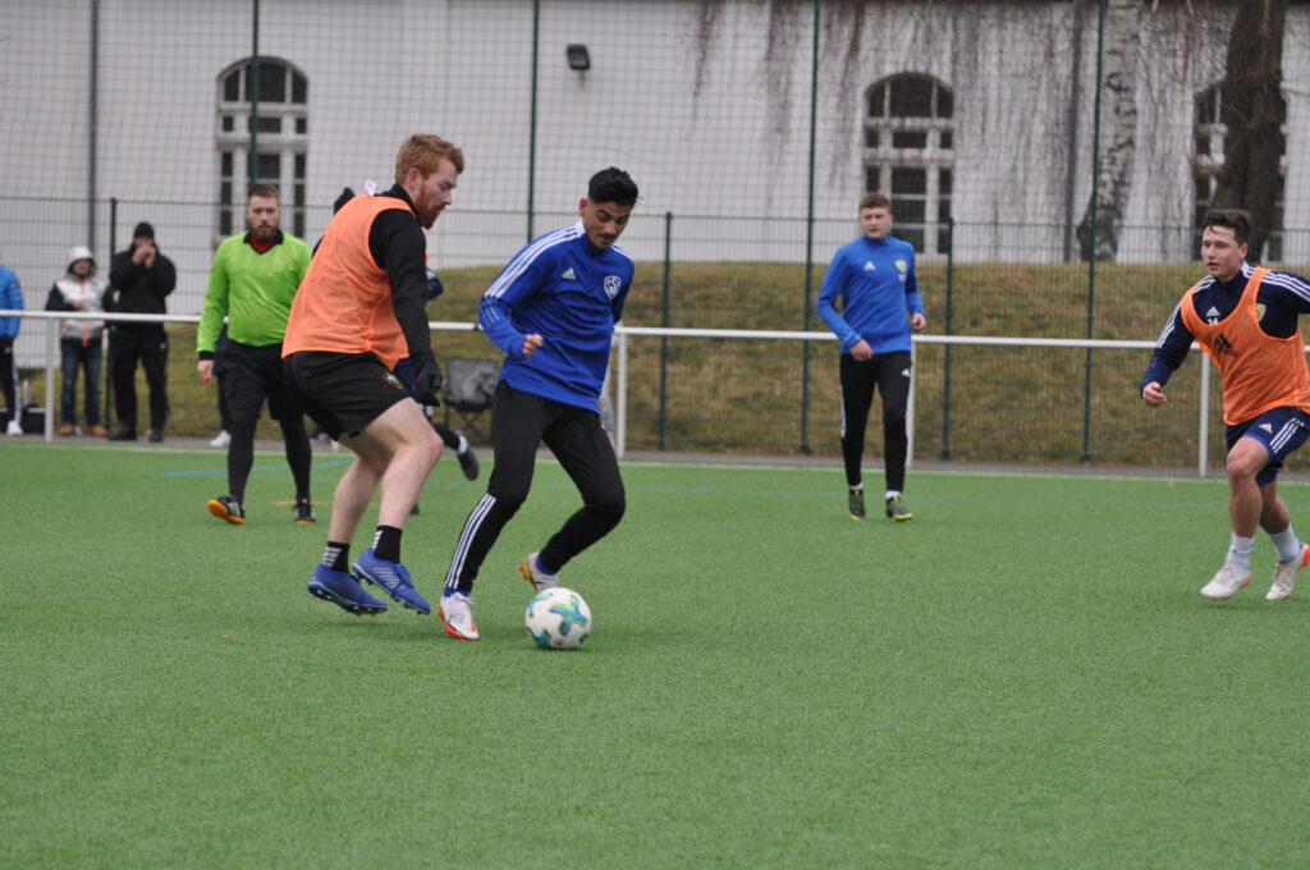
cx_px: 655
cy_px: 435
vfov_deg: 7.3
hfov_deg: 11.0
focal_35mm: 188
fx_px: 6814
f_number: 4.8
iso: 400
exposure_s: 1/320
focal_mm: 125
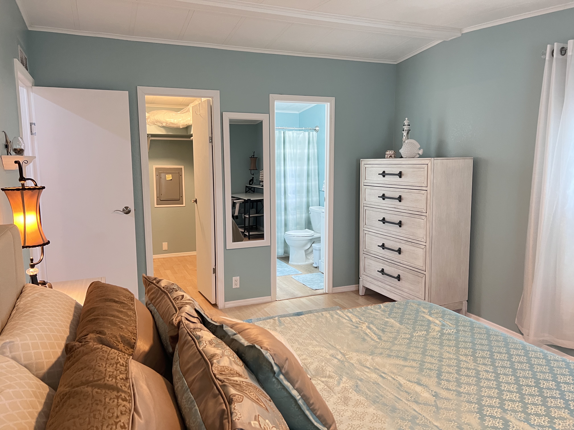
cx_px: 287
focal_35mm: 26
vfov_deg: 53.1
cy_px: 215
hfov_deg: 67.3
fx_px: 431
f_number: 1.5
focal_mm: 5.7
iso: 250
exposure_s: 1/60
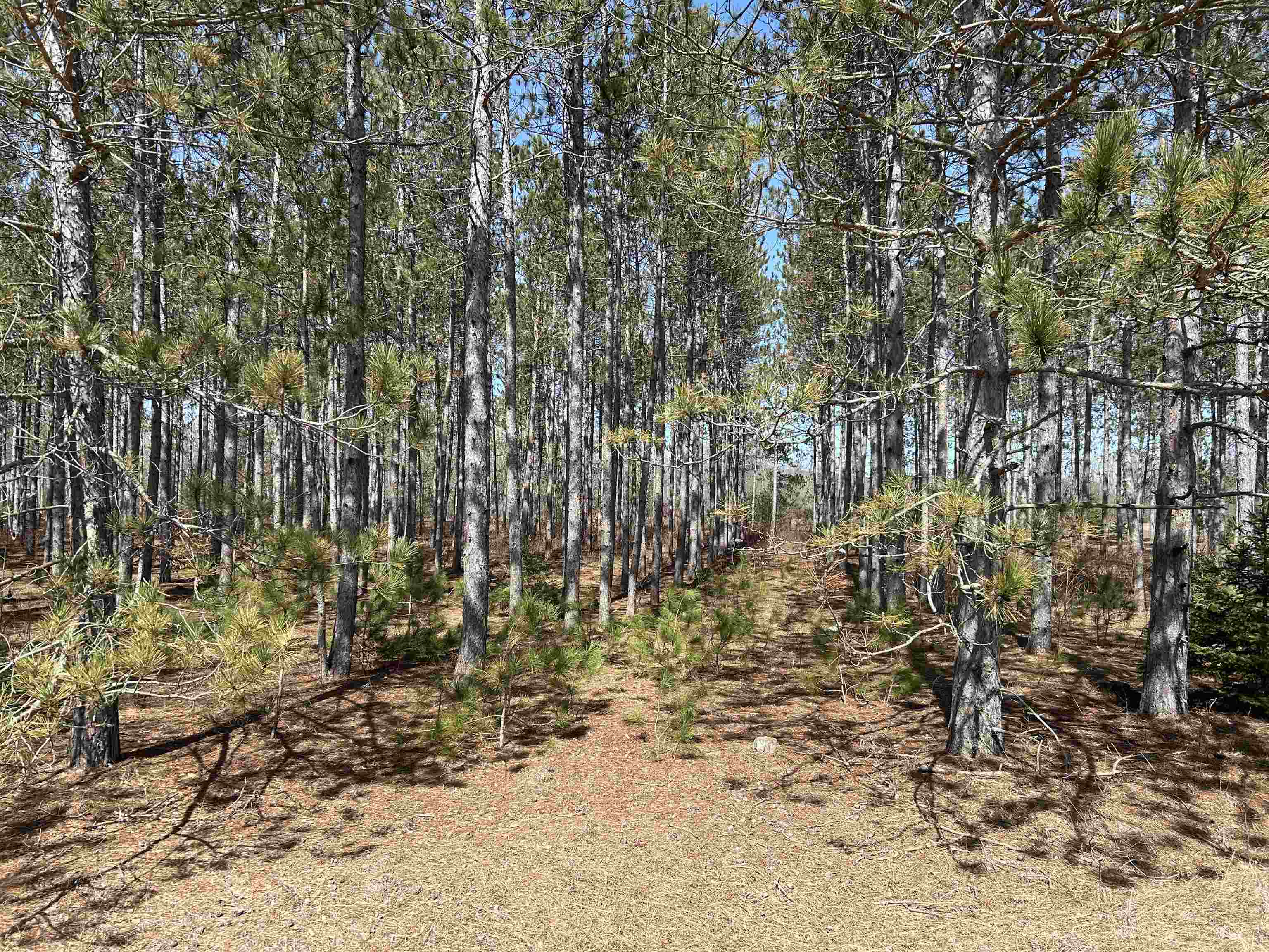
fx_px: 953
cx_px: 634
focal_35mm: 26
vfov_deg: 53.1
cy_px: 476
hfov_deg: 67.3
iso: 50
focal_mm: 5.7
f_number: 1.5
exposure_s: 1/1751
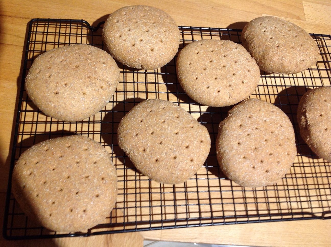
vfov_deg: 40.6
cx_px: 166
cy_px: 124
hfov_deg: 52.7
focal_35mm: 35
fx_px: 334
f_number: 2.4
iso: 64
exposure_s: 1/15
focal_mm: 4.28
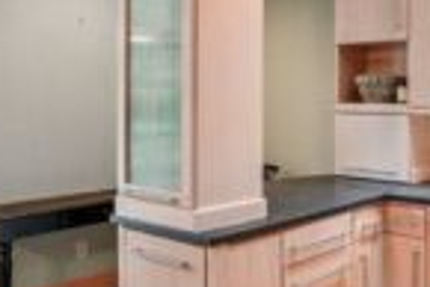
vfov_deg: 30.4
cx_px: 406
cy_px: 105
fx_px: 526
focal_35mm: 44
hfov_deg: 40.3
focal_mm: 16
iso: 400
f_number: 8
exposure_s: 1/2.5
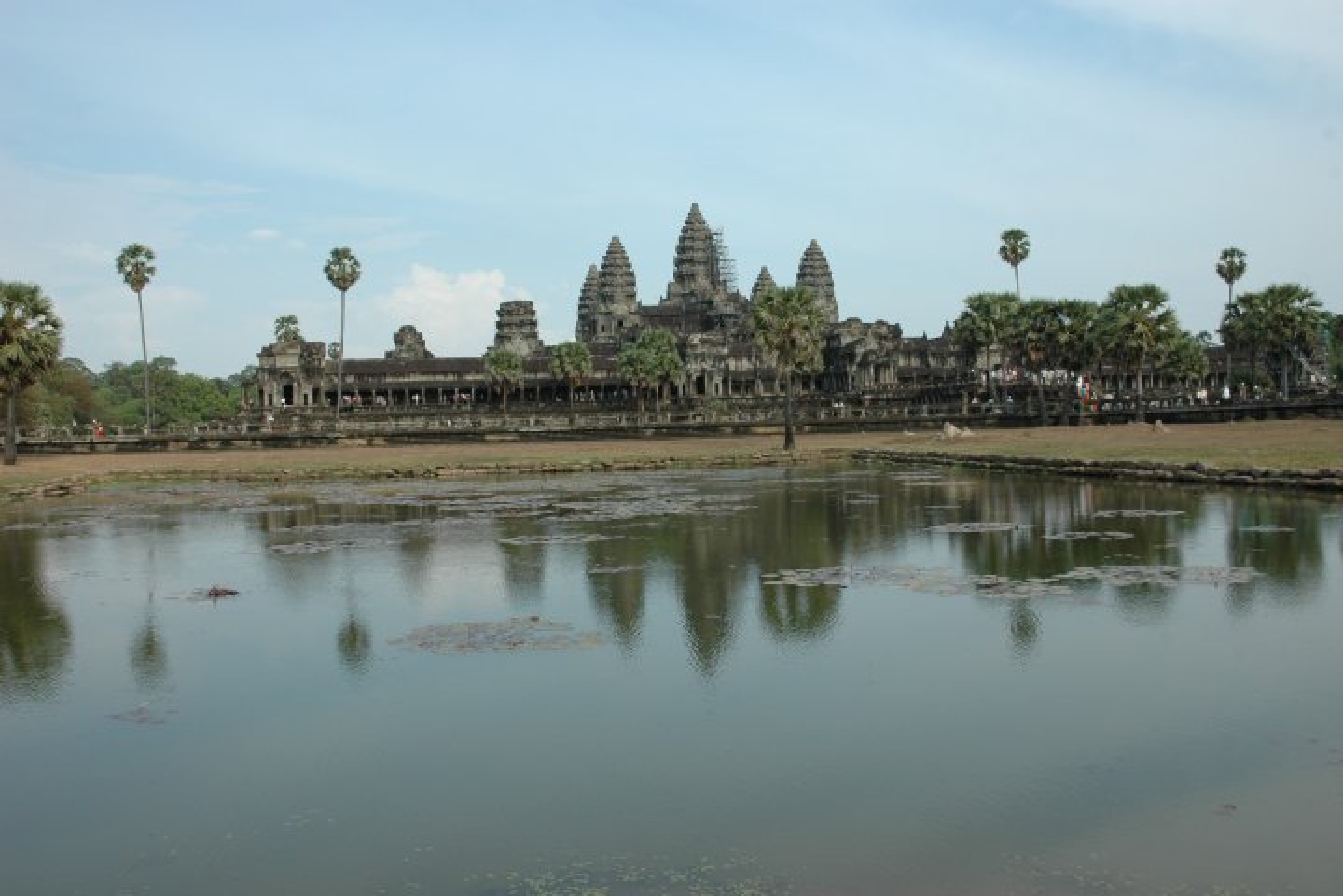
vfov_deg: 40.0
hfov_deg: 57.2
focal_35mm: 33
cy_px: 448
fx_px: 1231
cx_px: 672
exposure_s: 1/250
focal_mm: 22
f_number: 8
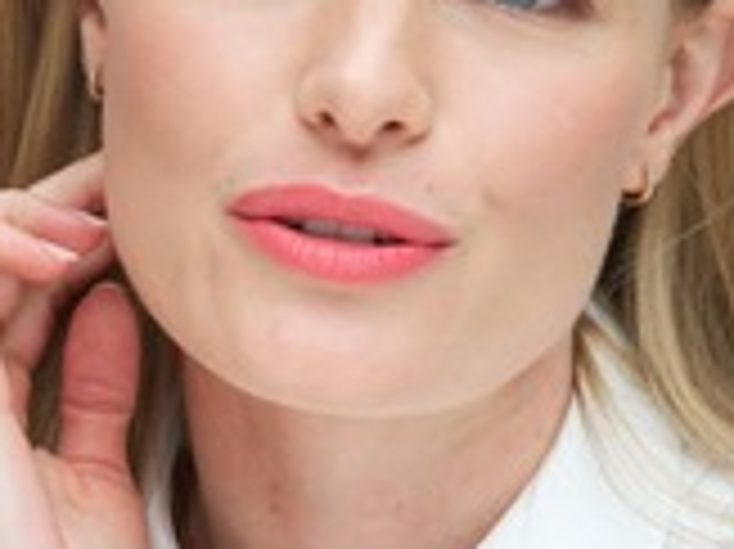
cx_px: 383
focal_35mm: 589
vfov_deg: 2.5
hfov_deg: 3.4
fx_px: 12480
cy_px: 346
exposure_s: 1/60
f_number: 5.6
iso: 500
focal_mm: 250
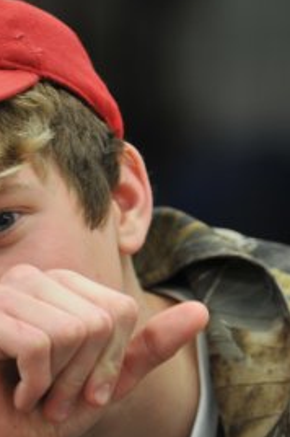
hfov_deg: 3.4
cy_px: 236
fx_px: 4882
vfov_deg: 5.1
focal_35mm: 403
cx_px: 2
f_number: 2.8
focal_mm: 120
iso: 280
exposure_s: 1/60
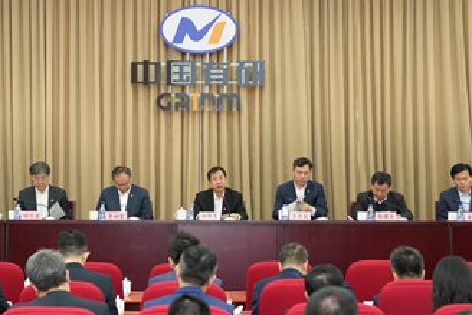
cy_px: 134
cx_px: 199
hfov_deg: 20.2
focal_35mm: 101
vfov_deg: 13.6
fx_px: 1325
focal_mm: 51
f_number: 2.8
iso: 1250
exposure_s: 1/125
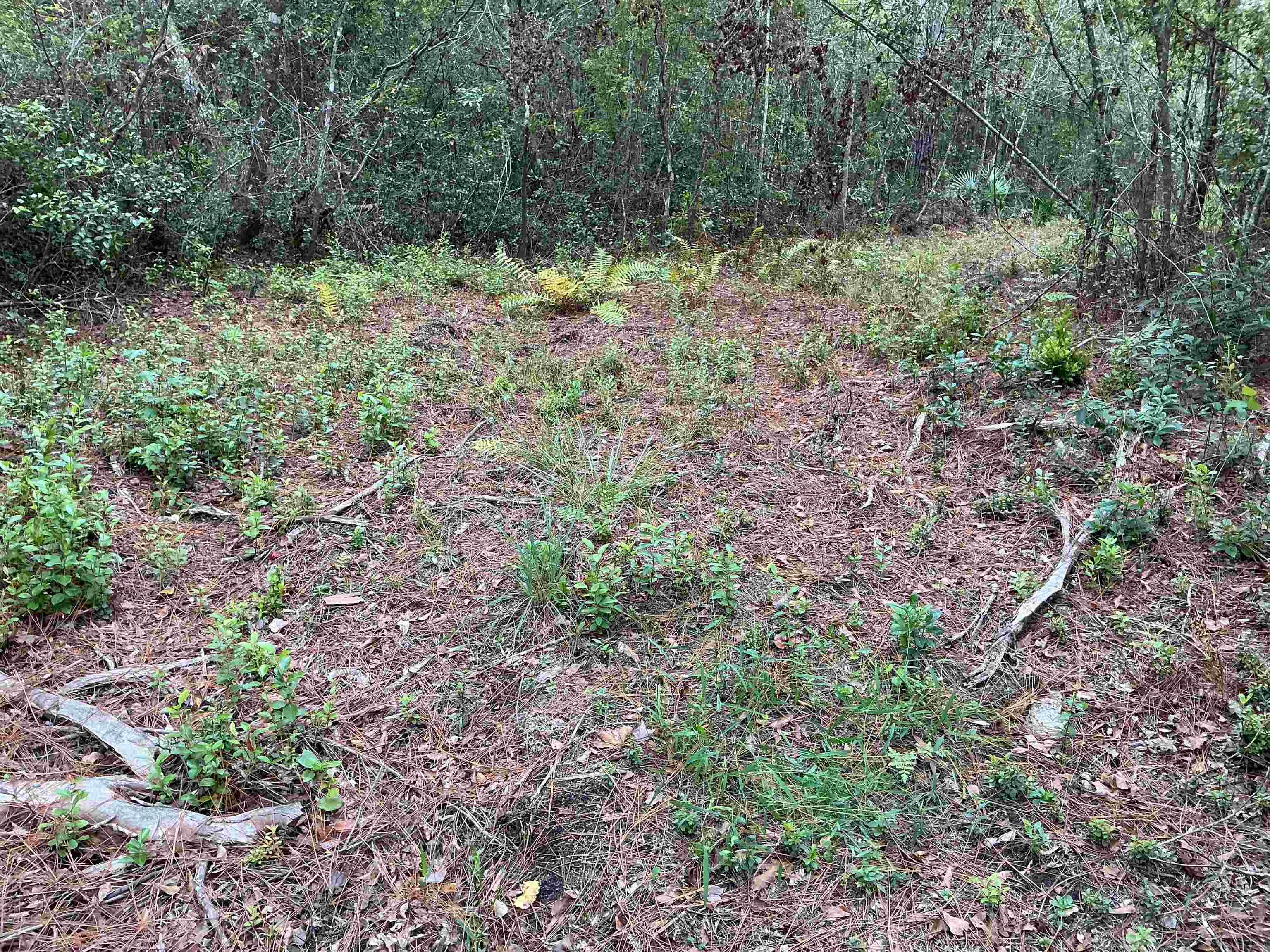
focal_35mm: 29
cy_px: 476
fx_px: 1064
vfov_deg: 48.2
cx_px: 635
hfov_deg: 61.7
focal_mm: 3
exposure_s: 1/120
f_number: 1.8
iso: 40
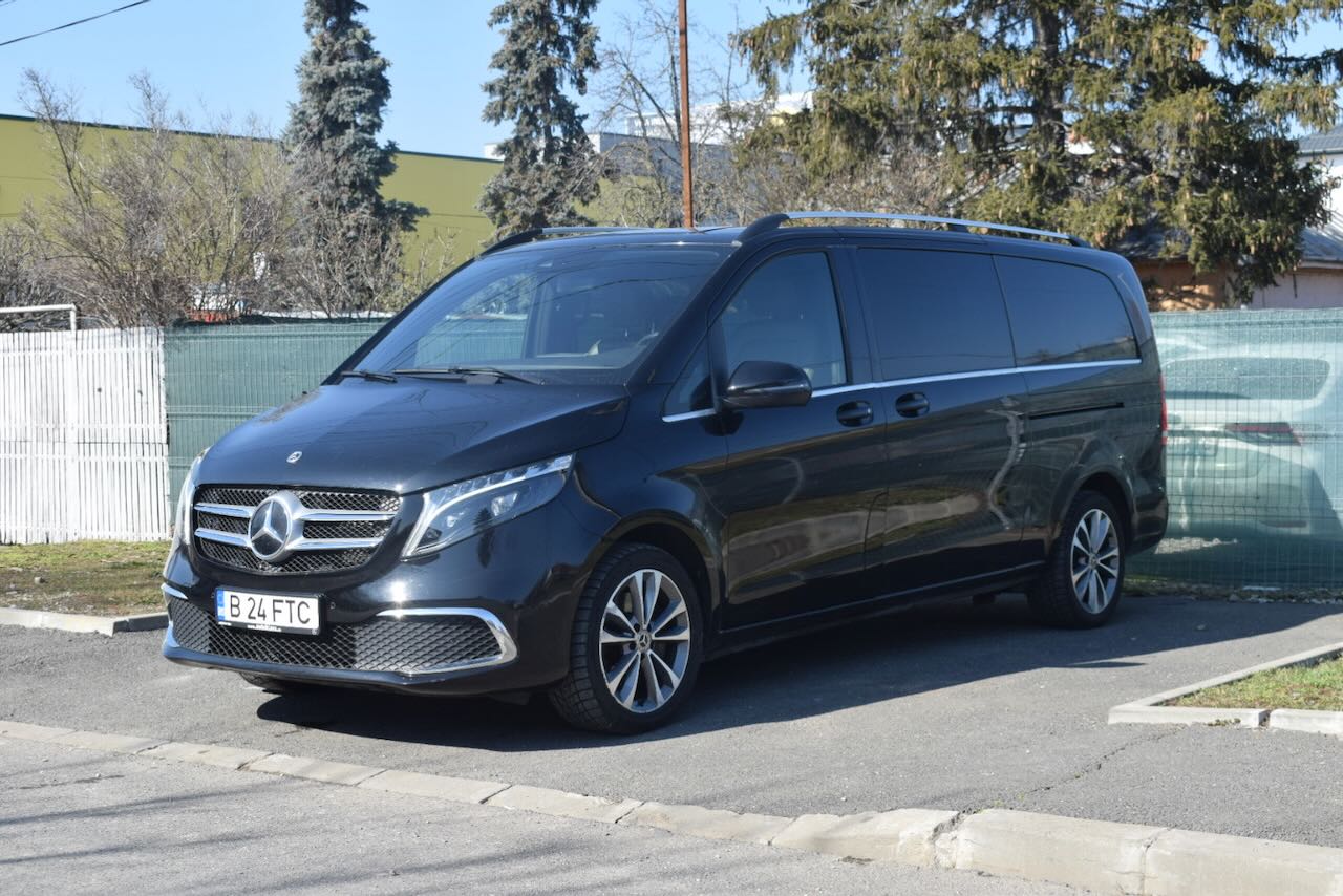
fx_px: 2127
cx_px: 672
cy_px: 448
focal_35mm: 57
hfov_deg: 35.0
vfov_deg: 23.8
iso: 200
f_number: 9
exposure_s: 1/320
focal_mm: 38
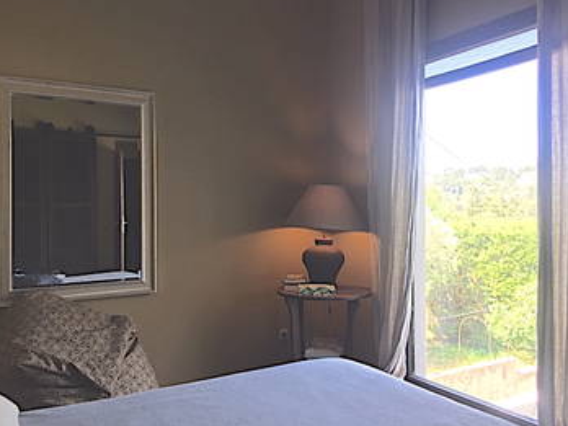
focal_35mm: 30
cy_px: 207
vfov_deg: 46.8
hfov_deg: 60.0
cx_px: 281
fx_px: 492
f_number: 2.2
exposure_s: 1/50
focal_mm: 4.15
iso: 40
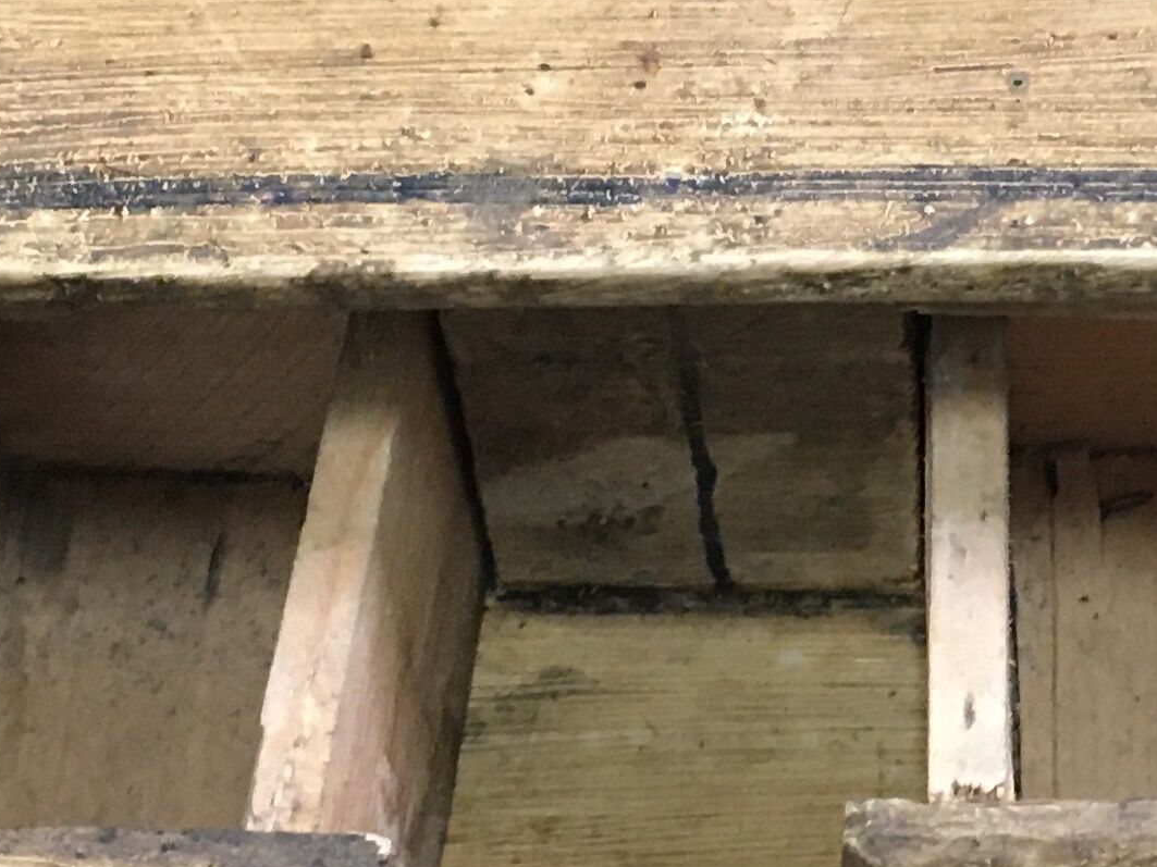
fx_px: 3676
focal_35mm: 110
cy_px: 263
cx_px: 1185
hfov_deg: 17.4
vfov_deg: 13.4
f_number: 2.2
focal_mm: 4.15
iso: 200
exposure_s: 1/20
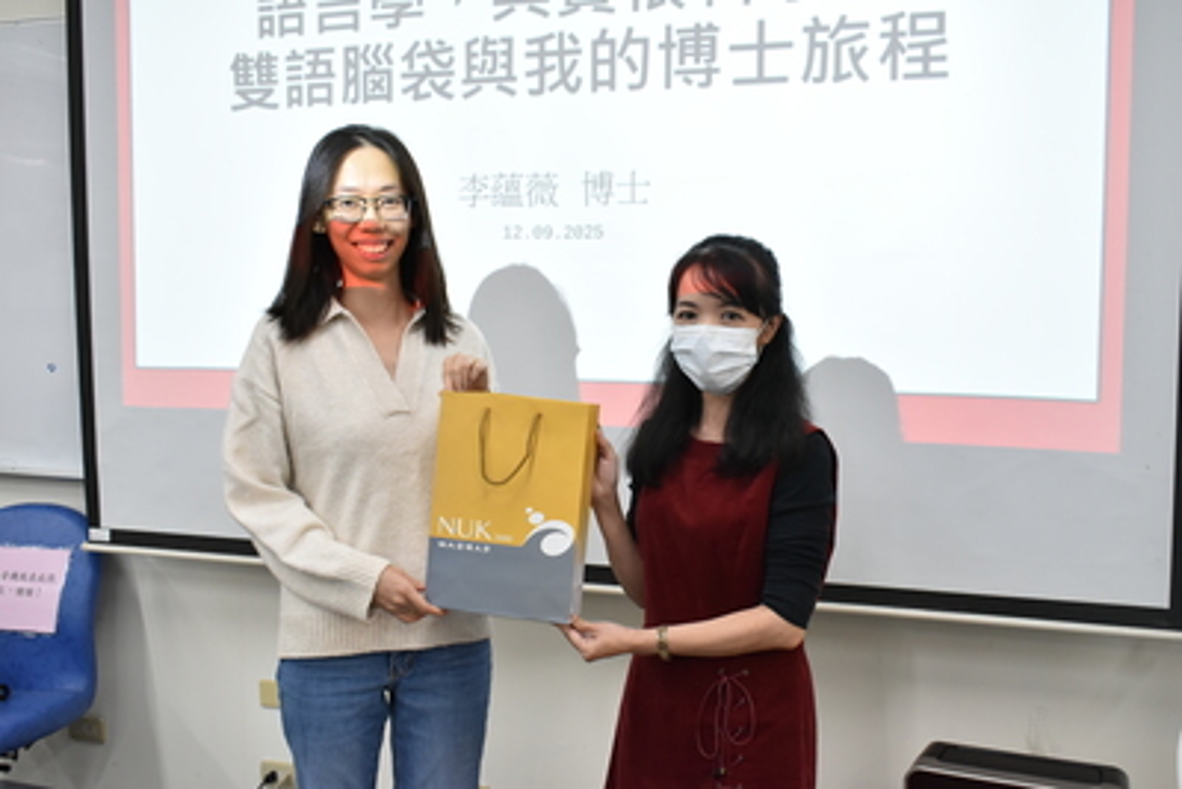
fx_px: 1232
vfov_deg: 35.5
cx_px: 591
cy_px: 394
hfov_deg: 51.3
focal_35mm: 38
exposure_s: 1/125
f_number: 5.6
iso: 1250
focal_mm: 25
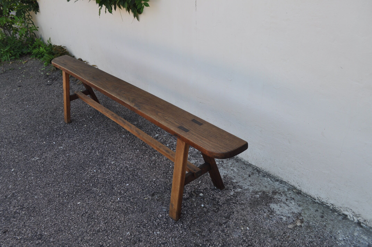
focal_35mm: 33
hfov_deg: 57.3
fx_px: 341
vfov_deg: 39.9
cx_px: 186
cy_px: 124
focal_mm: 22
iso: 200
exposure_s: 1/125
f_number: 5.6
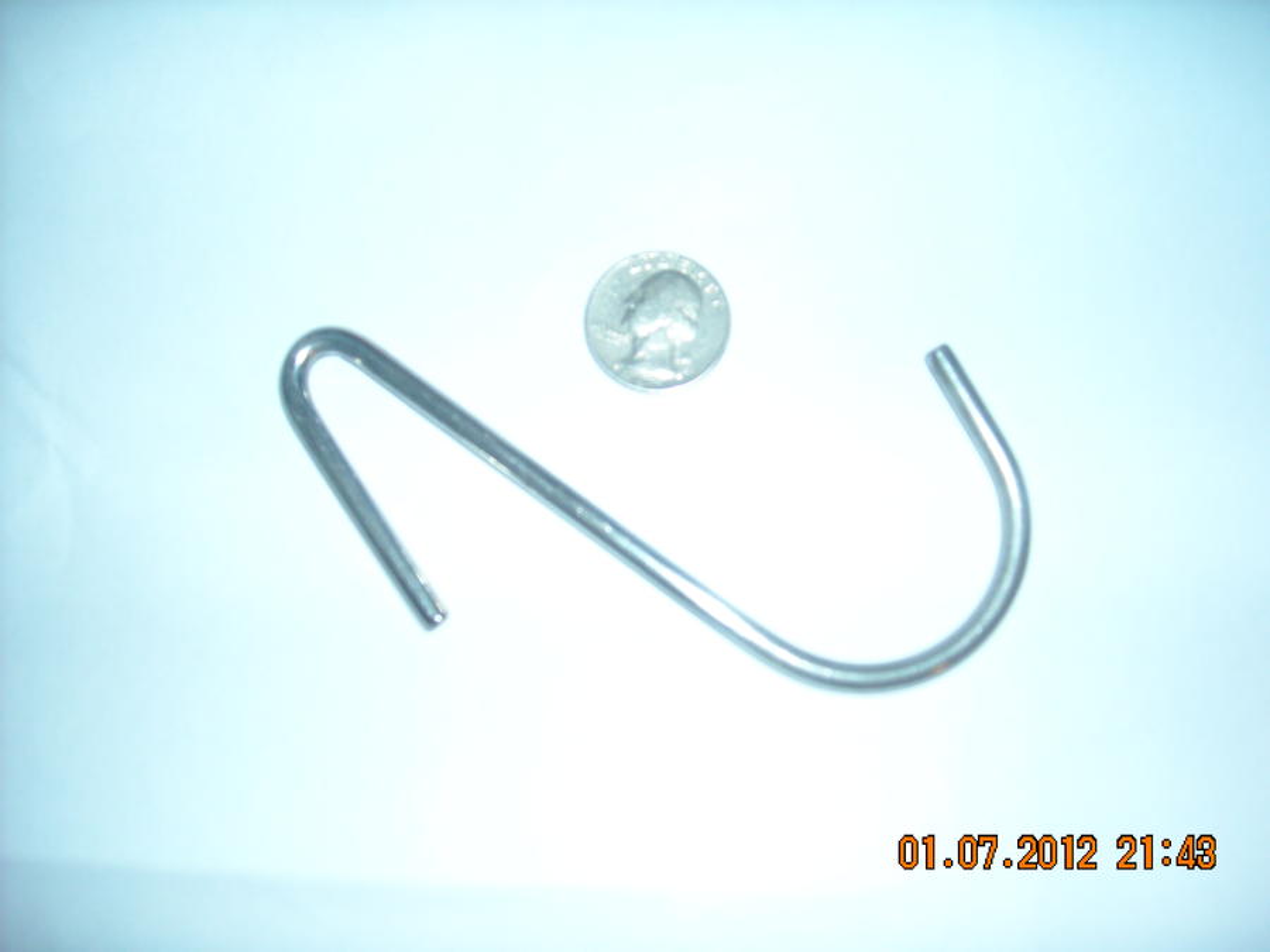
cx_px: 635
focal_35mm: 35
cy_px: 476
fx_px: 1284
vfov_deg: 40.7
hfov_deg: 52.6
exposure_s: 1/60
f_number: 2.8
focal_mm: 5.7
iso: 200
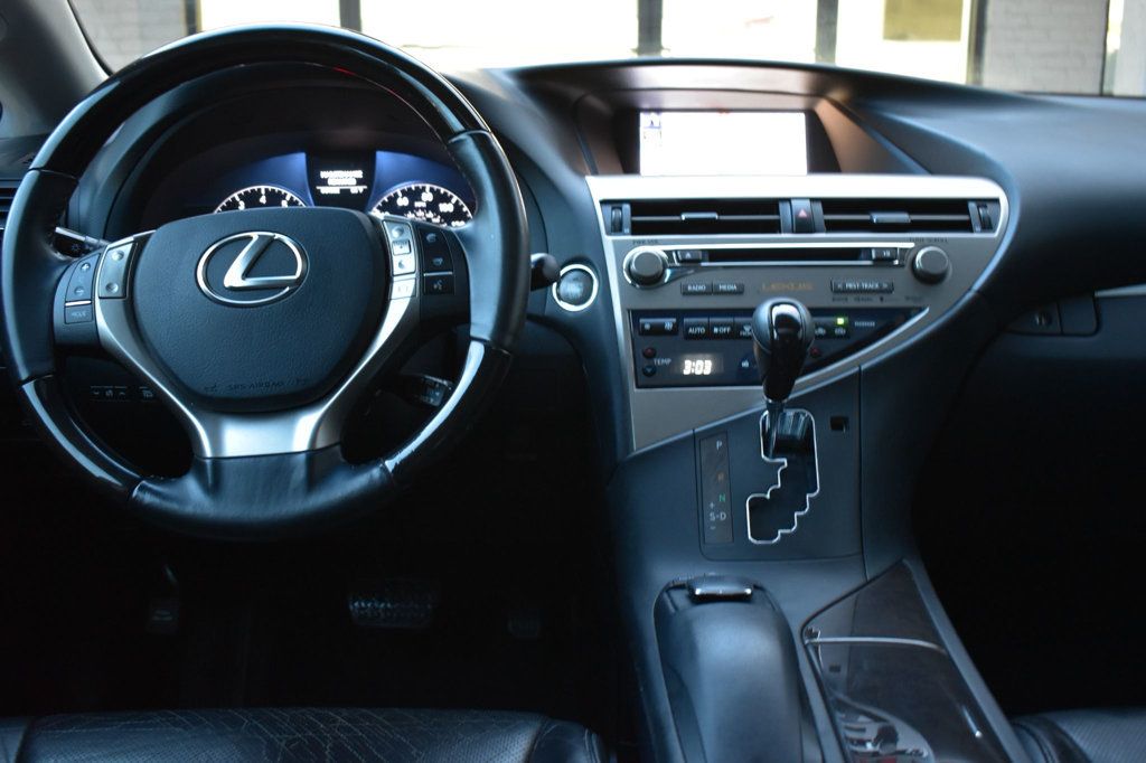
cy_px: 382
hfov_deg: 51.3
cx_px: 573
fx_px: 1193
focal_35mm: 38
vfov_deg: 35.5
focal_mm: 25
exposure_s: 1/13
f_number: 4
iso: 1600
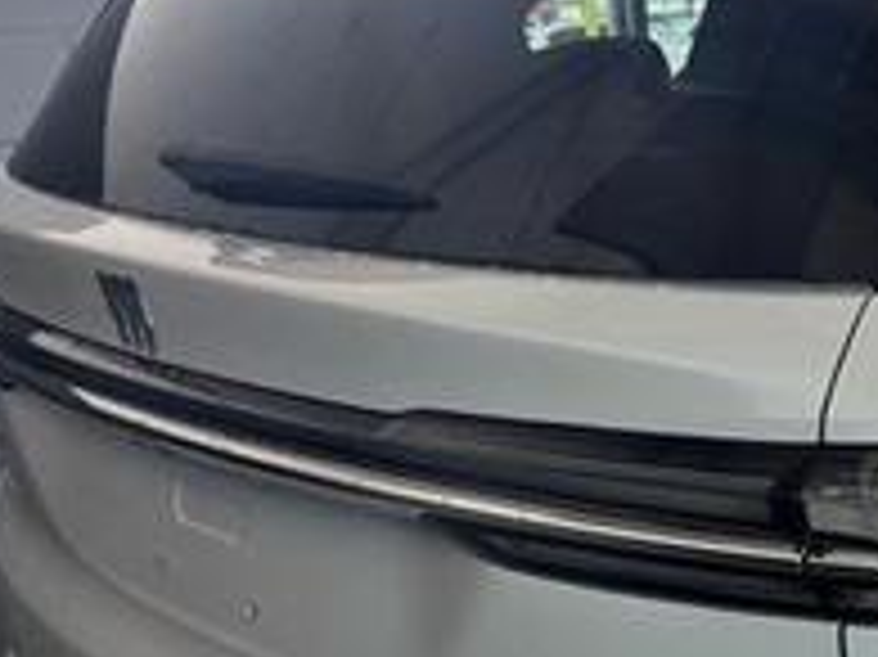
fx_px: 1572
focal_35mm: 62
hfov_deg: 27.7
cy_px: 508
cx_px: 1036
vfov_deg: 23.3
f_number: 1.78
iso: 160
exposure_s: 1/120
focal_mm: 6.76
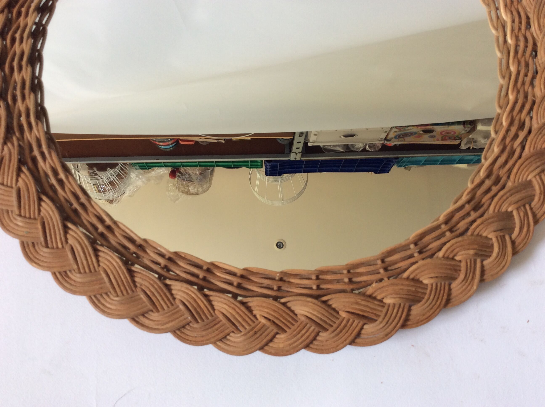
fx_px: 503
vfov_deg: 44.1
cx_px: 272
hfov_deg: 56.9
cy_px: 204
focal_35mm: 32
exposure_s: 1/33
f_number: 2.4
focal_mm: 3.3
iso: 32
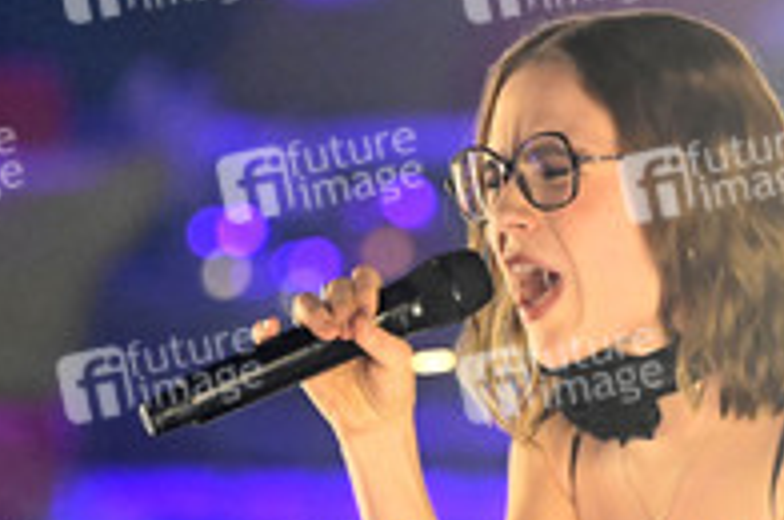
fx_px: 25003
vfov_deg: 1.2
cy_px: 476
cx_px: 614
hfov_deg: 1.8
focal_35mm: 1150
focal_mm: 500
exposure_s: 1/400
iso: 16000
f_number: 5.6
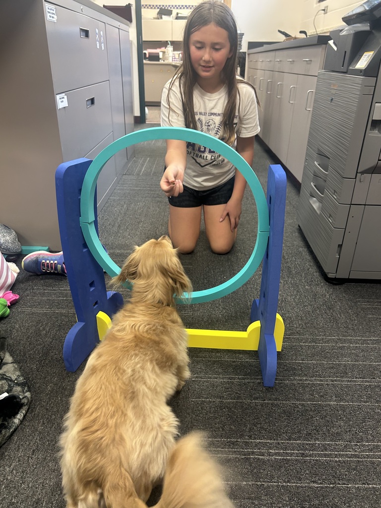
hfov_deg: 53.1
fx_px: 382
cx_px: 190
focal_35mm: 26
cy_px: 254
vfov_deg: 67.3
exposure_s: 1/60
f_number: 1.5
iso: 125
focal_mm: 5.7
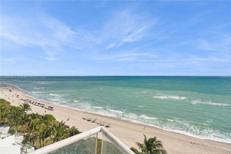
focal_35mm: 23
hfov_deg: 76.4
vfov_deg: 55.3
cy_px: 77
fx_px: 147
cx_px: 116
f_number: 9
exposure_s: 1/1250
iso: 200
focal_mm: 22.9
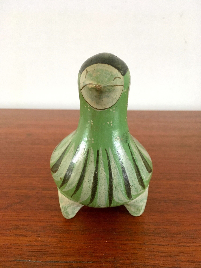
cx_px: 100
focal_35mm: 29
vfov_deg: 61.7
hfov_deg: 48.2
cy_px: 134
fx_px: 225
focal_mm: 4.15
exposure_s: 1/33
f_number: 2.2
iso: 200
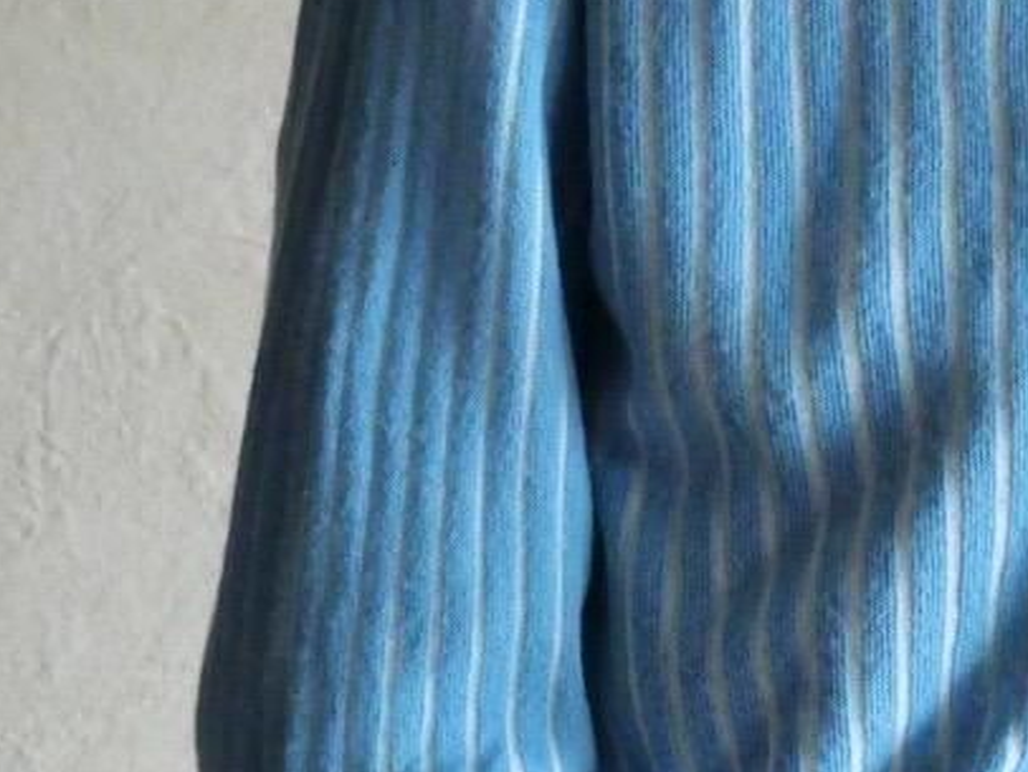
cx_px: 1094
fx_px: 8617
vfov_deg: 5.1
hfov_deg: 6.8
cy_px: 187
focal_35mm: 290
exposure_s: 1/100
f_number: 3.9
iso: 3200
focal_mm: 46
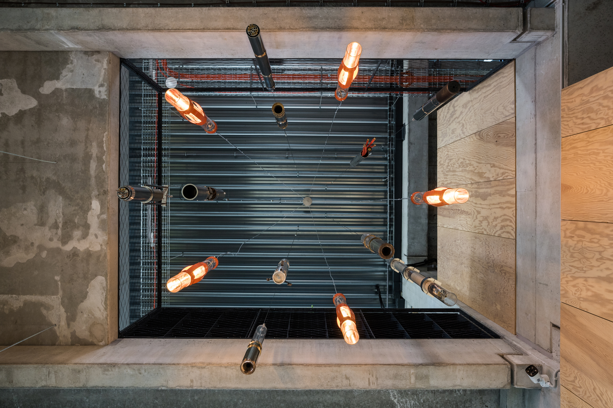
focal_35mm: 24
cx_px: 306
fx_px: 409
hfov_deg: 73.7
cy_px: 204
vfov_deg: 53.1
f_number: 6.3
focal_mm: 24
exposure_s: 1/30
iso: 560
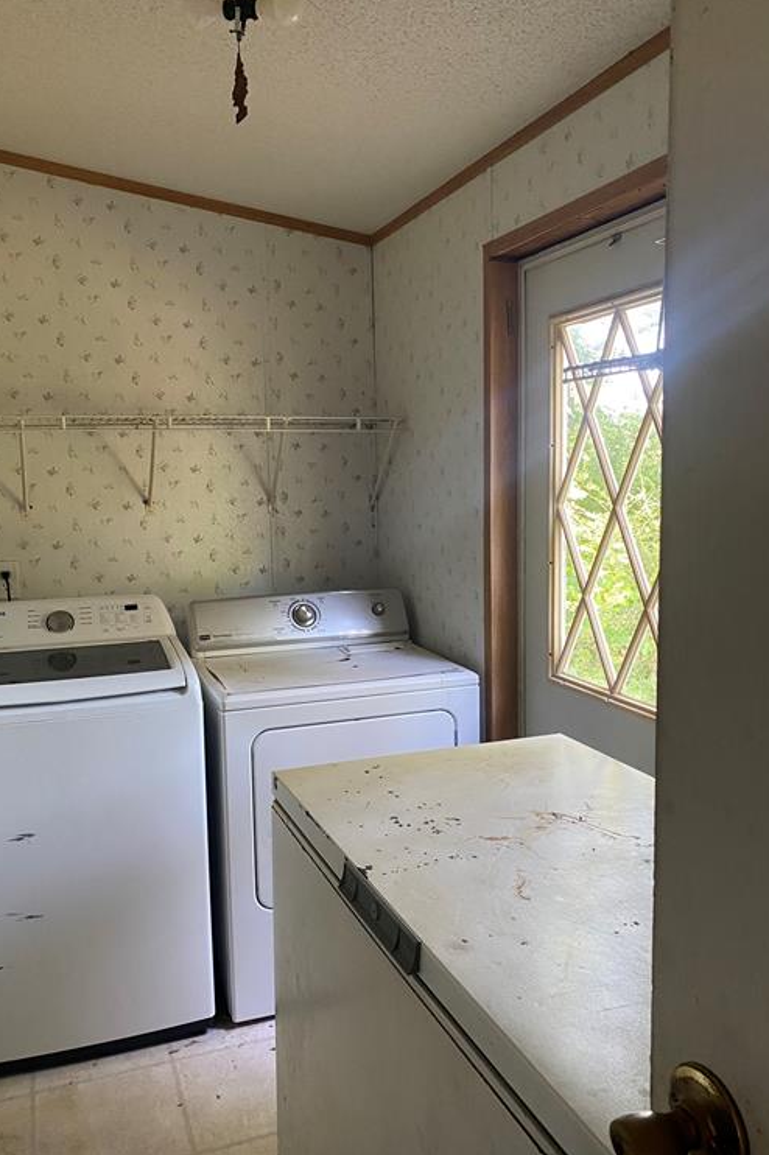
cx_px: 364
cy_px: 587
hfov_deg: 46.3
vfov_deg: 65.5
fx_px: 898
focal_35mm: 28
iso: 200
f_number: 1.8
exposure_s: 1/60
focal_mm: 4.25
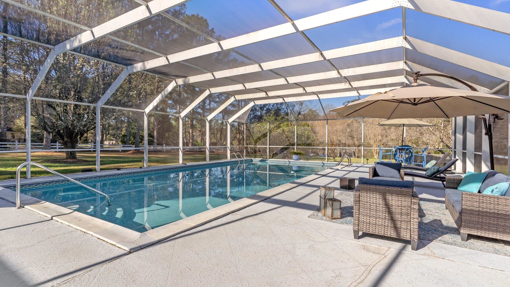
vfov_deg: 61.0
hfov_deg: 92.7
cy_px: 145
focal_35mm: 18
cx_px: 256
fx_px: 243
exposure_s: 1/100
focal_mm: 17
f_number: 9
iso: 100
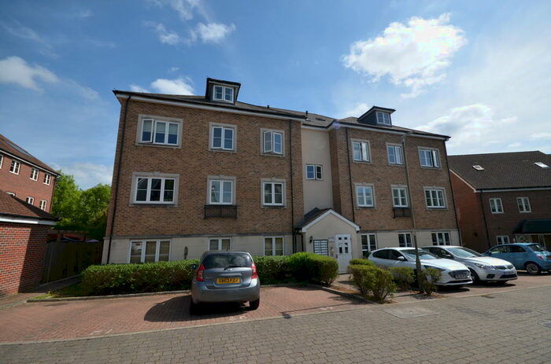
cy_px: 182
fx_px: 229
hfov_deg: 100.5
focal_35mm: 15
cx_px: 276
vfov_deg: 77.0
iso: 100
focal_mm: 10
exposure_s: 1/320
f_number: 8
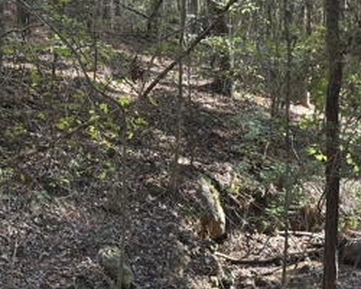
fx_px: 801
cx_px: 256
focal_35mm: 75
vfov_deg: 20.4
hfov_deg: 25.2
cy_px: 150
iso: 200
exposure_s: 1/60
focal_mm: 6.86
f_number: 1.78
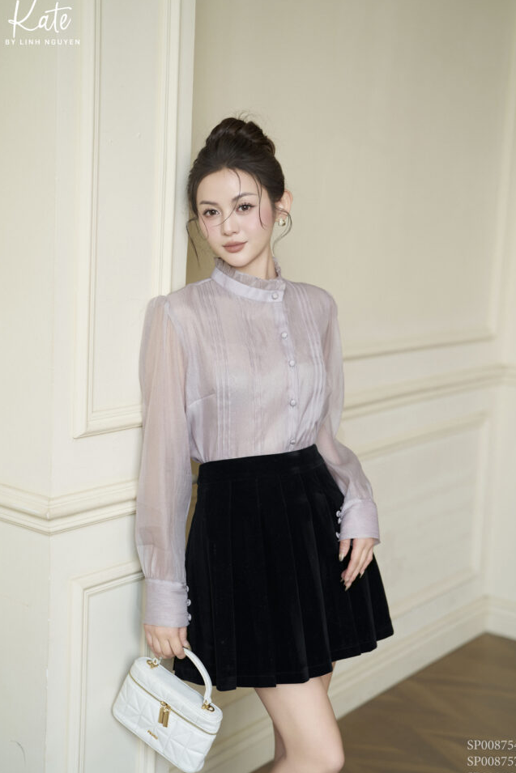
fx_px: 1118
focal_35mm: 52
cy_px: 392
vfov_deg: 38.2
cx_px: 264
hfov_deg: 26.0
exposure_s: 1/250
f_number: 2
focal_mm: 50
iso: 400
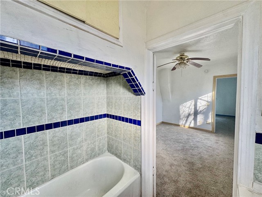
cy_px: 98
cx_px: 131
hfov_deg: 102.1
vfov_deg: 85.7
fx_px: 106
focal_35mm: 14
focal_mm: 2.22
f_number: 2.2
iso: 64
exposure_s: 1/99
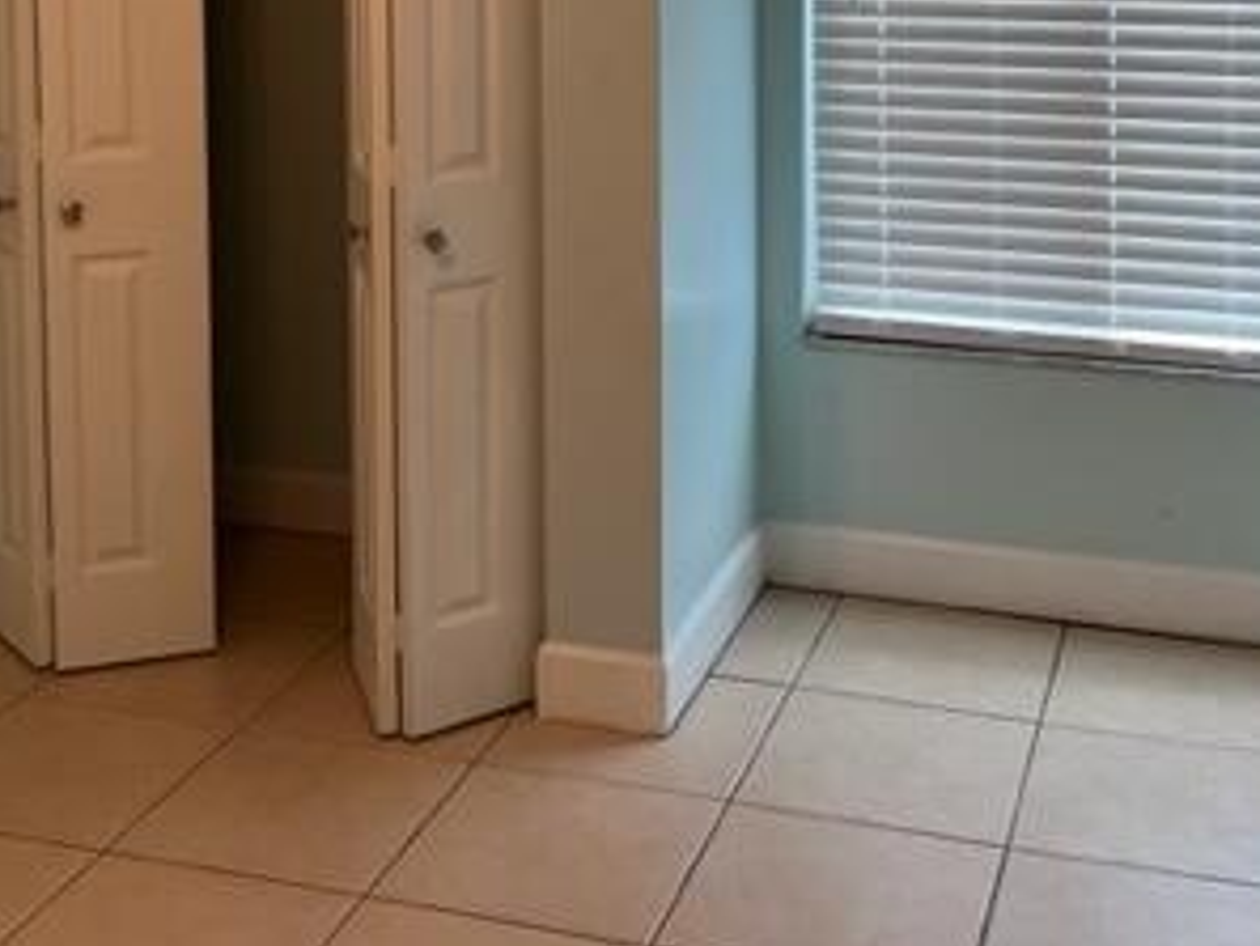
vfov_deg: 24.6
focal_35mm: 56
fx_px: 2039
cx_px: 573
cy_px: -51
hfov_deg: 34.3
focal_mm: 5.7
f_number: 1.5
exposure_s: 1/60
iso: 80
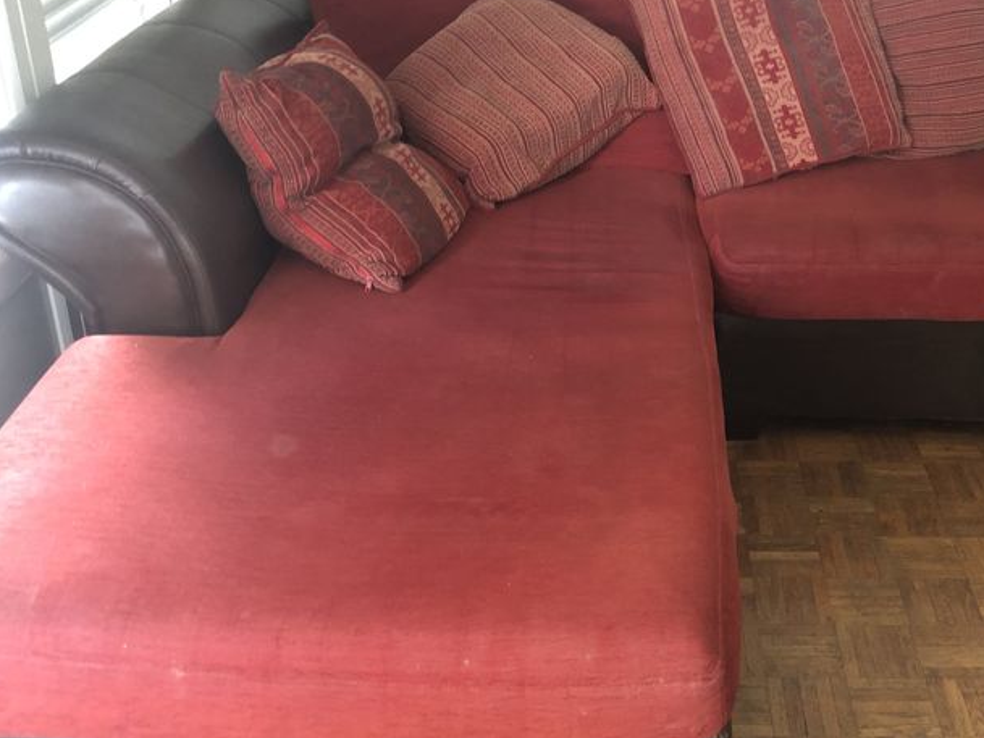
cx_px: 725
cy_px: 388
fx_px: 1308
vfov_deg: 31.5
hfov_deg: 40.2
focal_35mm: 46
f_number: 1.8
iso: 80
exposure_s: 1/4
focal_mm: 3.99
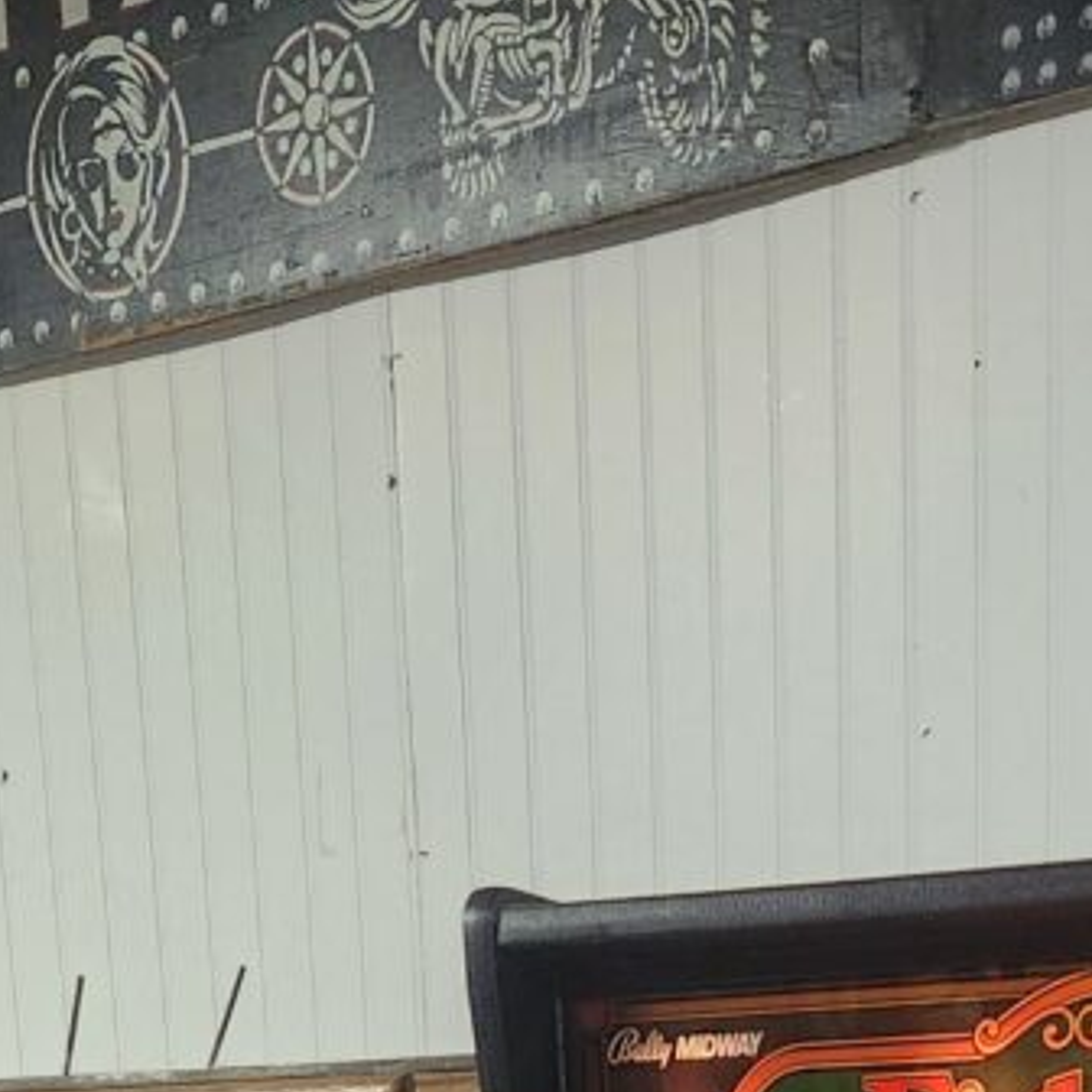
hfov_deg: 18.7
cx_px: 497
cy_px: 2064
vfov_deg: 15.6
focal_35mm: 93
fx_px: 3319
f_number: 1.8
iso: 640
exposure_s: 1/120
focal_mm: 5.4
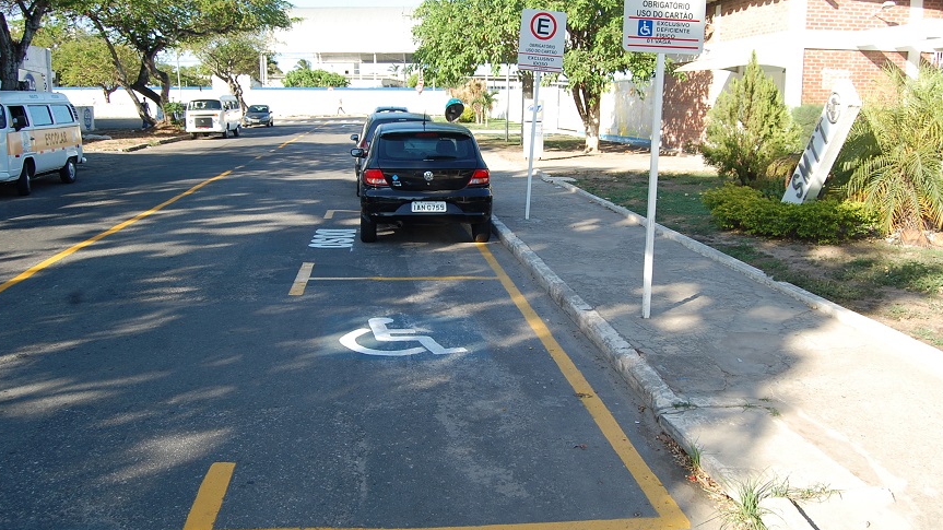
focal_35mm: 32
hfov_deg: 61.0
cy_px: 244
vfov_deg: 36.6
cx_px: 473
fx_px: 800
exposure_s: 1/250
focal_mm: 20
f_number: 8
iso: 200
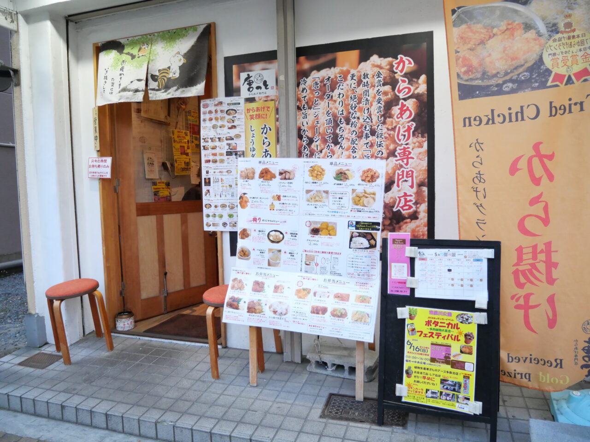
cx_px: 295
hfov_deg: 71.6
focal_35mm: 24
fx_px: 409
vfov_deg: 56.8
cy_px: 221
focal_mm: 12
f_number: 3.5
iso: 2500
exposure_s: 1/250
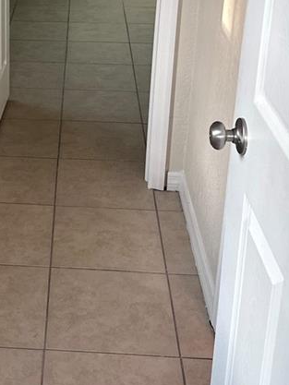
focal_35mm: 69
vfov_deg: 27.3
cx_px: 30
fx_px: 768
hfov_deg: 20.9
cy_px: 51
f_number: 1.78
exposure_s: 1/120
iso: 200
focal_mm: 6.86
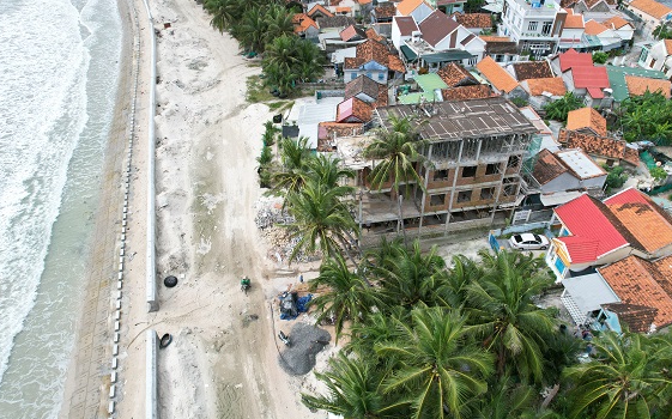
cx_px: 343
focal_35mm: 24
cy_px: 201
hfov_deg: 74.8
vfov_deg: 51.0
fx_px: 439
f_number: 2.8
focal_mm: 8.38
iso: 100
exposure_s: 1/800
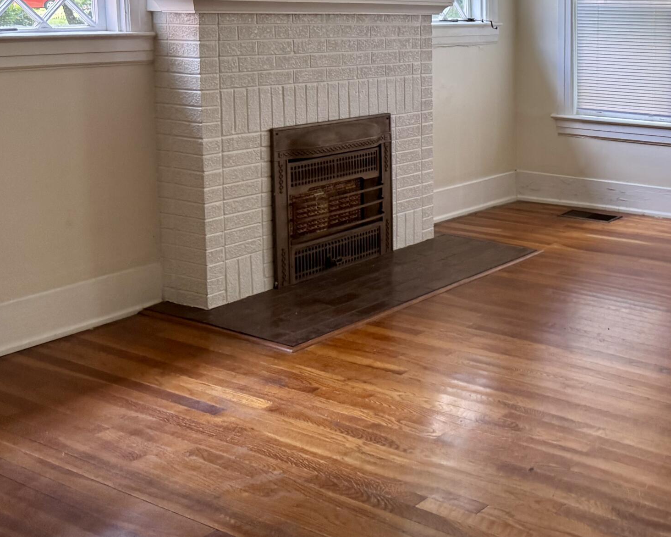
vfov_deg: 30.8
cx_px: 638
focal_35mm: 48
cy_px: 116
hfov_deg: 35.8
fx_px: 953
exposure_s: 1/113
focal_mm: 6.76
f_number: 1.78
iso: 200
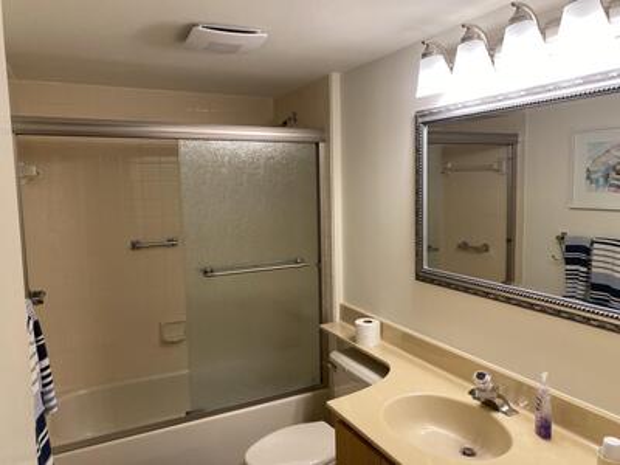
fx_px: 466
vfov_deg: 53.1
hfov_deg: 67.3
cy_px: 232
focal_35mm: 26
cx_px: 310
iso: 100
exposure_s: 1/120
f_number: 1.8
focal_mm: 4.25
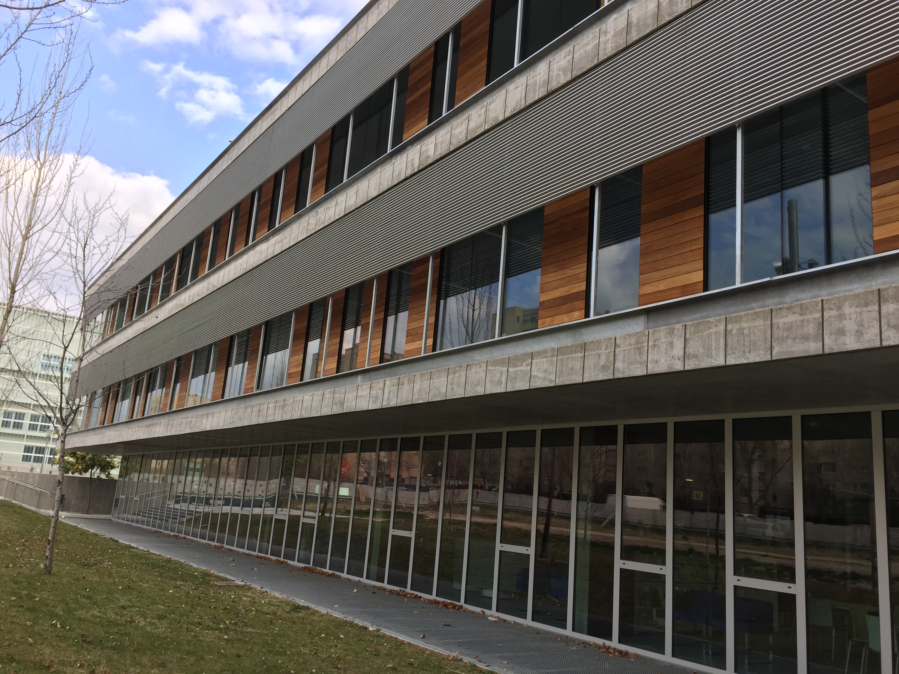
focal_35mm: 29
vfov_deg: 48.2
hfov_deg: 61.7
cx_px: 450
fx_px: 753
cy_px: 337
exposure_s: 1/482
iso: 32
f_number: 2.2
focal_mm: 4.15
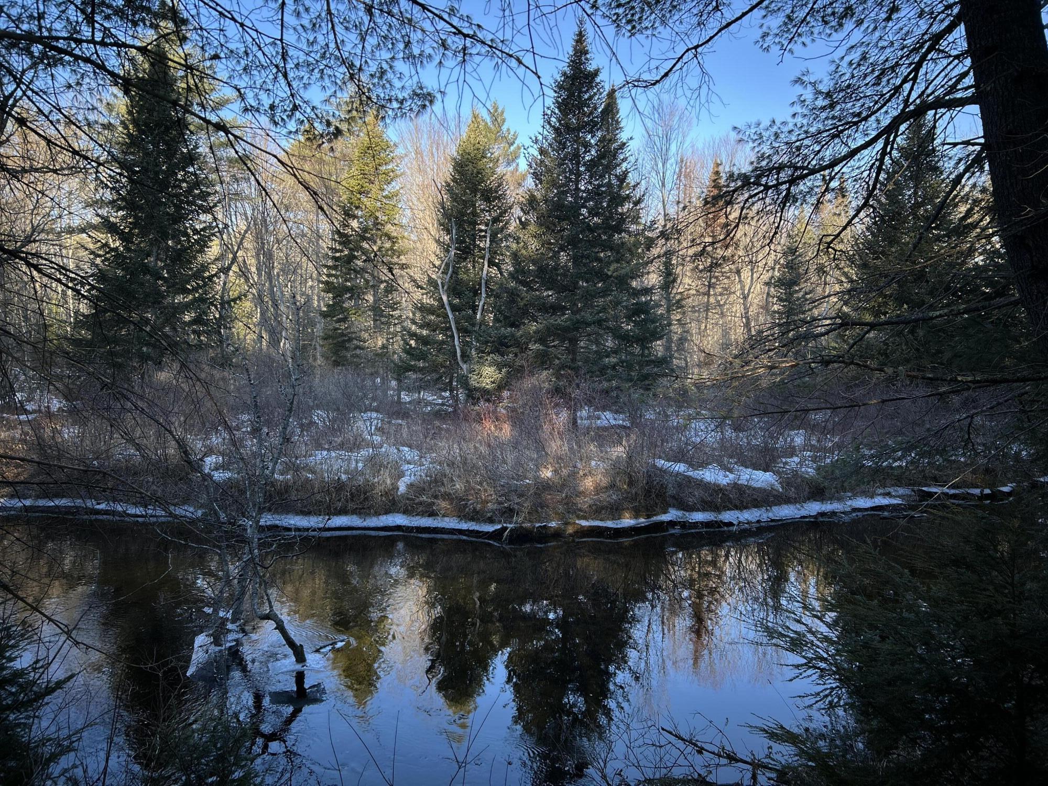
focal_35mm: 26
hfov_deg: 67.3
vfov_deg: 53.1
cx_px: 524
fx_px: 787
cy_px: 393
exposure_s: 1/486
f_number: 1.5
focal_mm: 5.7
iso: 50
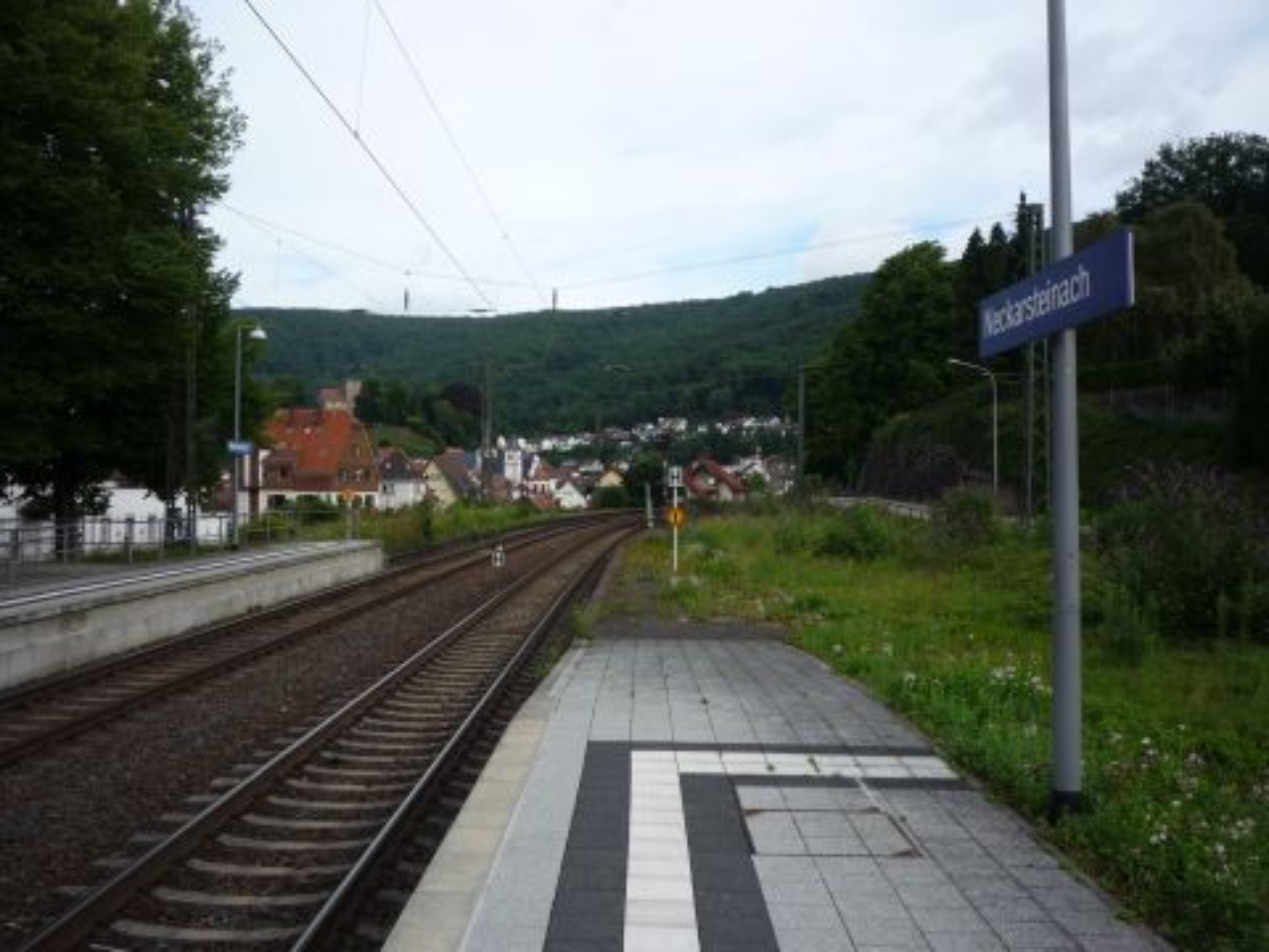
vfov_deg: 44.2
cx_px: 634
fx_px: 1173
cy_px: 476
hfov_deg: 56.8
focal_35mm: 32
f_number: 4
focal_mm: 5.2
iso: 100
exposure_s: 1/400
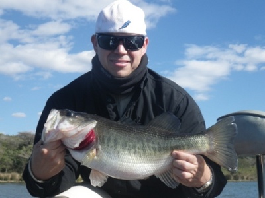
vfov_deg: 28.6
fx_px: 390
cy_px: 99
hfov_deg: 37.5
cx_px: 132
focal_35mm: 51
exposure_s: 1/250
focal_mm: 9.1
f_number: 5.3
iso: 80
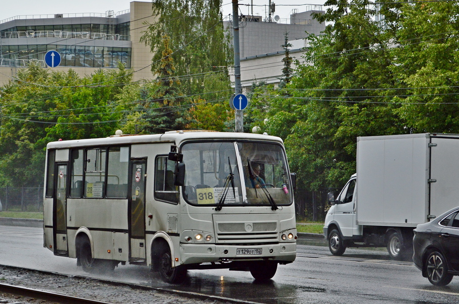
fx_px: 1382
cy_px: 138
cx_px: 182
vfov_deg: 12.5
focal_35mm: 109
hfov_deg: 18.8
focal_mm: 55
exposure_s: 1/640
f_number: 5.6
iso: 400
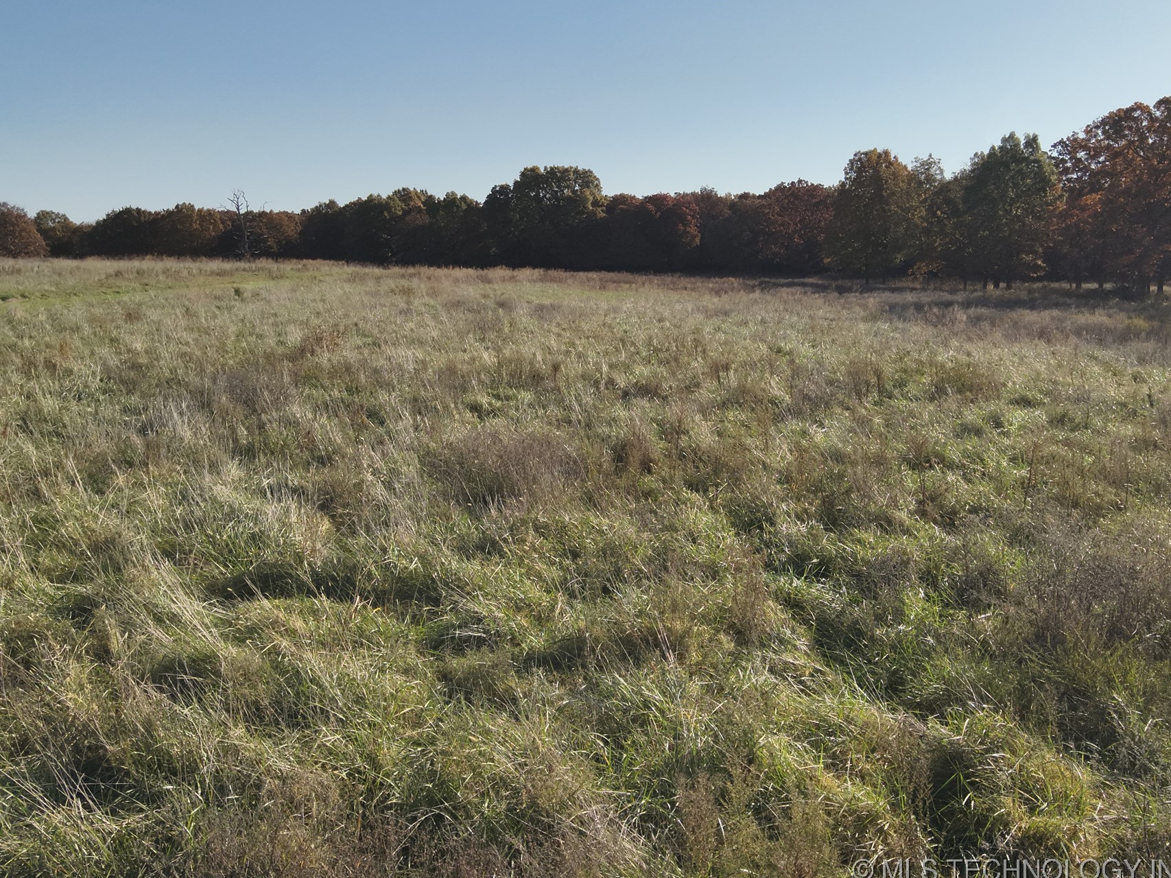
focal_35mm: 27
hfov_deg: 65.3
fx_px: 913
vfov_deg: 51.3
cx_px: 615
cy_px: 405
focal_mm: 4.4
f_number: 2.8
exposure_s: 1/1600
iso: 100
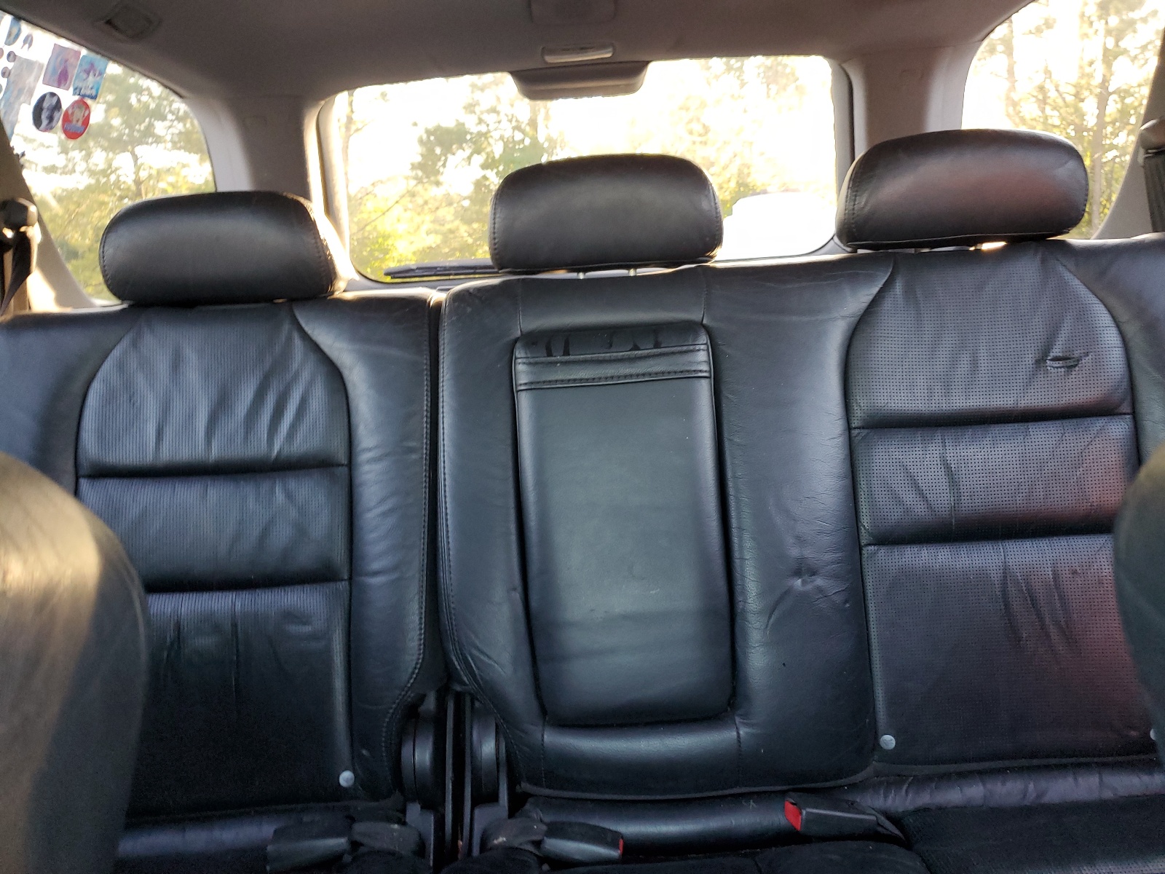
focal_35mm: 26
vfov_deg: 53.1
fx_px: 875
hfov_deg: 67.3
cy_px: 437
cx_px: 582
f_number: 1.5
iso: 118
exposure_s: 1/60.2
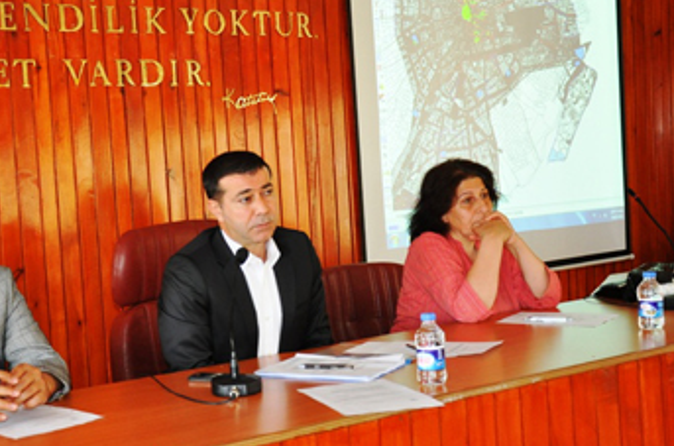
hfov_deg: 36.3
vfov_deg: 24.6
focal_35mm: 55
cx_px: 257
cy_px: 230
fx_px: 1022
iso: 800
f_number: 4
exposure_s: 1/60
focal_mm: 25
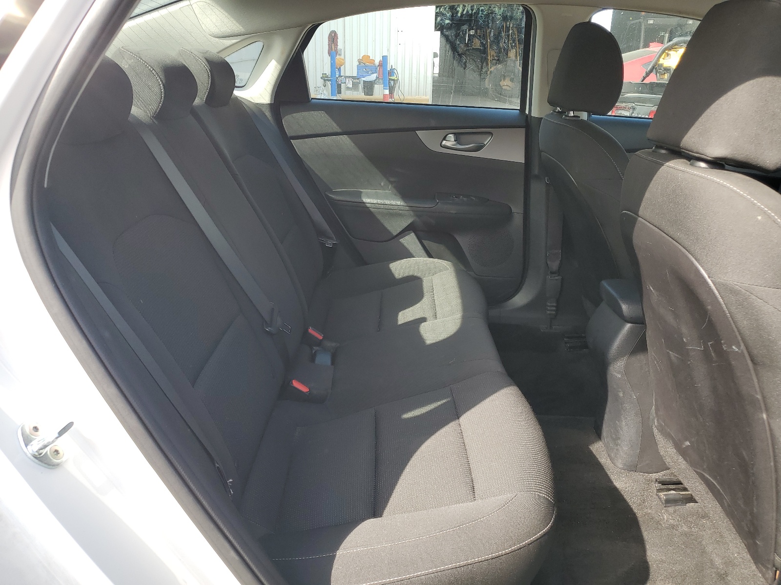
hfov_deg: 67.3
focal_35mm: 26
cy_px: 292
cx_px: 390
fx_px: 587
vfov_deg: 53.1
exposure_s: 1/417
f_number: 1.5
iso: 50
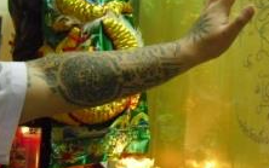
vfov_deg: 16.9
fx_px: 565
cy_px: 57
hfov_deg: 26.8
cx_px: 142
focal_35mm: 77
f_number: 3.1
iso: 400
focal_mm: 6.3
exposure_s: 1/60
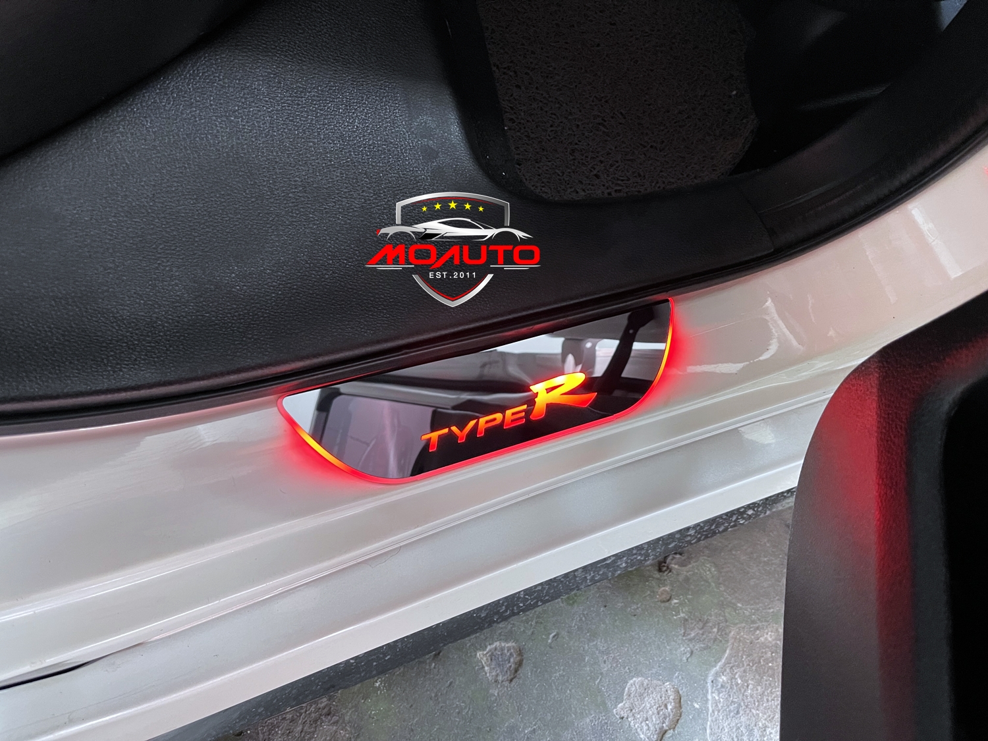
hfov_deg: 67.3
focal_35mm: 26
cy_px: 370
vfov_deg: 53.1
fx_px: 742
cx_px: 494
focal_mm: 5.1
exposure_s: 1/48
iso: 500
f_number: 1.6
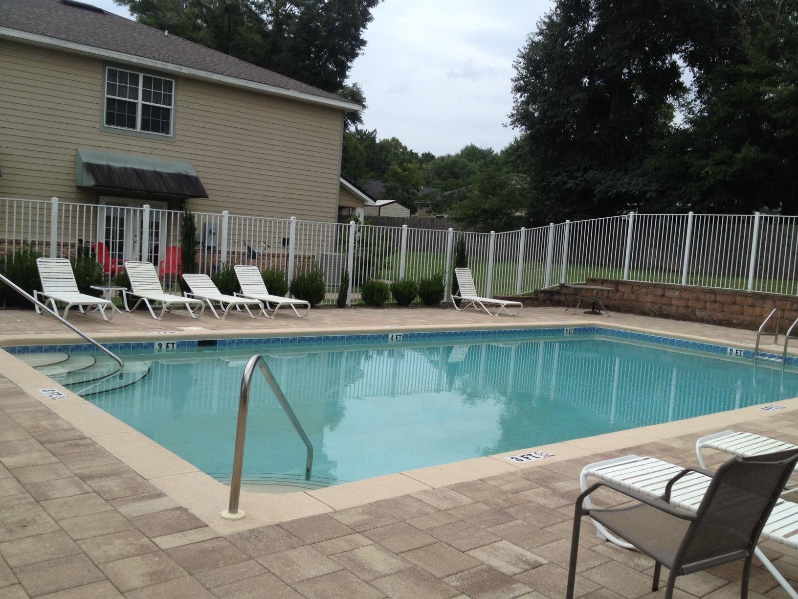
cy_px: 300
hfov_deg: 52.6
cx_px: 399
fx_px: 807
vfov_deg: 40.7
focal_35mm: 35
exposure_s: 1/642
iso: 50
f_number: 2.4
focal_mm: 4.28
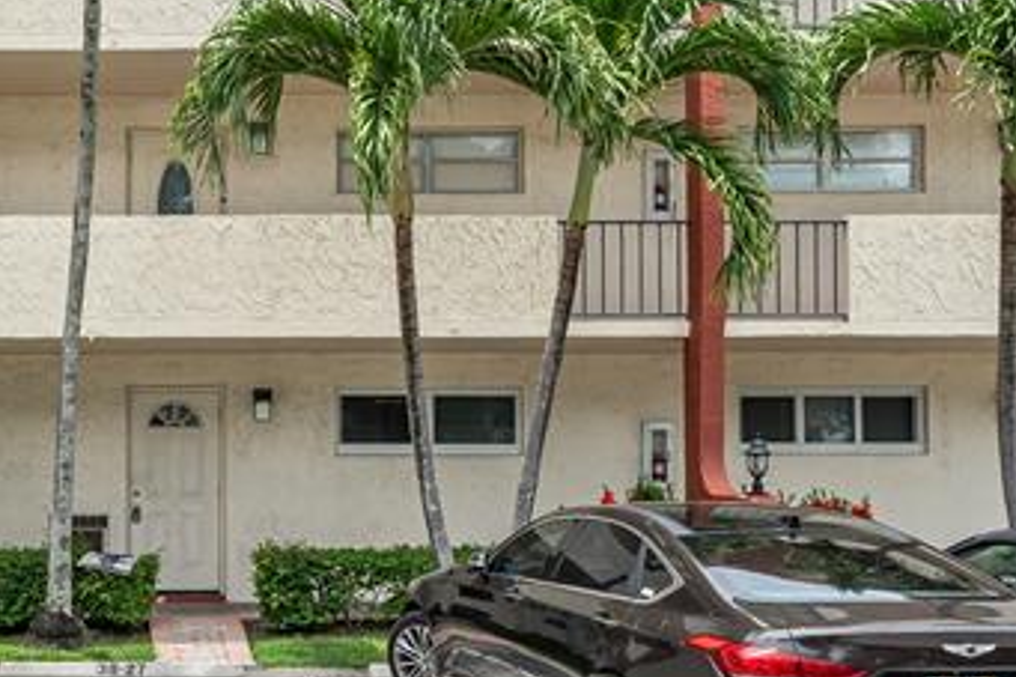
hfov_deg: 38.2
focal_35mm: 48
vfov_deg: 27.7
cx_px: 89
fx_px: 1354
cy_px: 495
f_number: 9
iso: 200
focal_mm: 16
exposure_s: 1/160
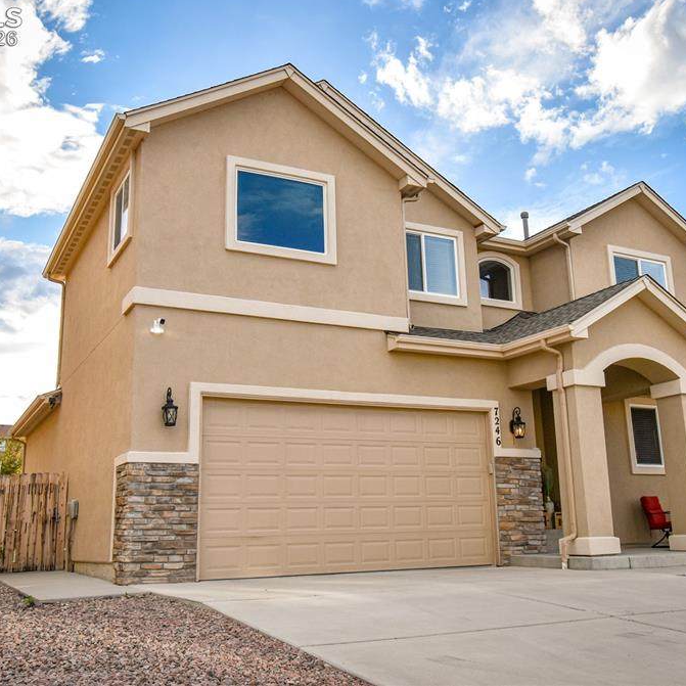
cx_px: 340
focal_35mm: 35
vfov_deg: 47.2
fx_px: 785
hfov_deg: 47.2
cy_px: 338
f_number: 8
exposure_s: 1/500
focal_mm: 18
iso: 320
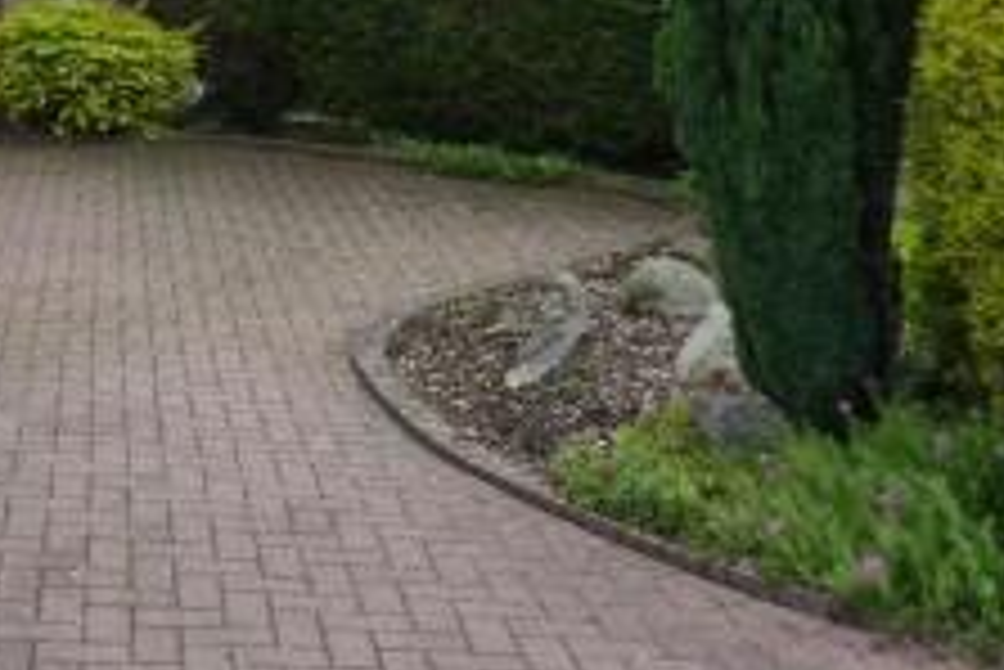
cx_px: -16
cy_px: -281
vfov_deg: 18.2
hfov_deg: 27.8
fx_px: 1898
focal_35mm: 68
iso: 125
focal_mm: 4.1
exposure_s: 1/400
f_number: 4.5
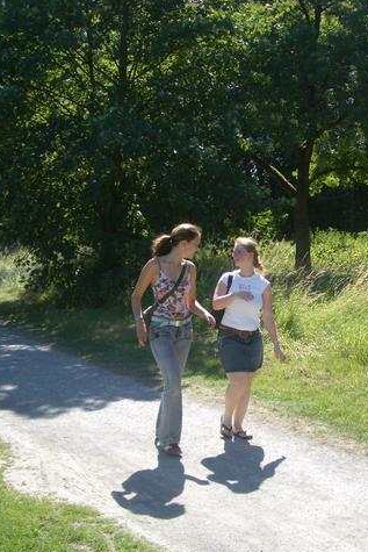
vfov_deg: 40.3
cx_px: 272
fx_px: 751
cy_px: 277
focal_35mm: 49
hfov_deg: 27.2
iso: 50
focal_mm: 5.8
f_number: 4.3
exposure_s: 1/250
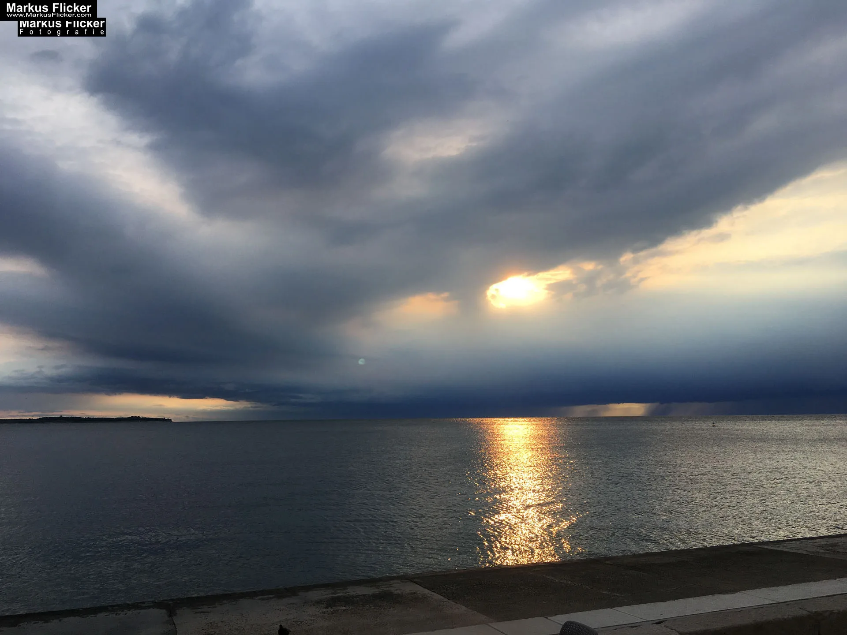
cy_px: 318
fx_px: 710
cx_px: 424
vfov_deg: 48.2
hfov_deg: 61.7
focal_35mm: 29
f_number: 2.2
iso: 25
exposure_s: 1/1050
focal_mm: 4.15
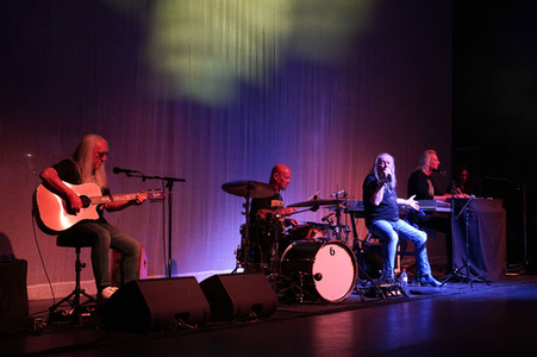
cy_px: 178
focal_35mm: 56
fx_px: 835
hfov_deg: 35.7
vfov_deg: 24.2
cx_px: 268
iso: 2500
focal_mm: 56
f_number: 5.6
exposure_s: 1/125
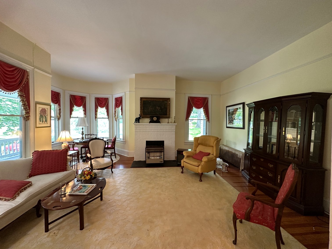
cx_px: 166
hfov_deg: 102.1
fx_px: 134
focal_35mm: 14
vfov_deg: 85.7
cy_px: 124
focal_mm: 2.22
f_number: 2.2
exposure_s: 1/60
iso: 250
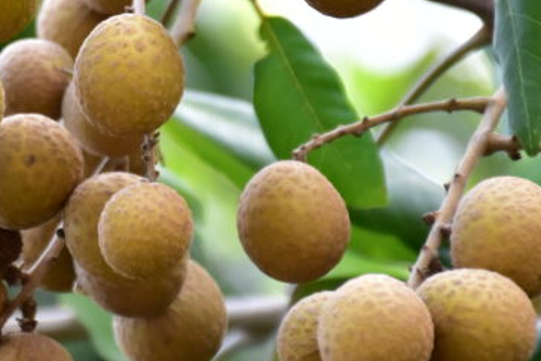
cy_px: 39
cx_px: 59
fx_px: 8869
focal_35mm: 590
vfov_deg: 2.3
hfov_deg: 3.5
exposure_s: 1/400
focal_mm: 140
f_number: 5.6
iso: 1250
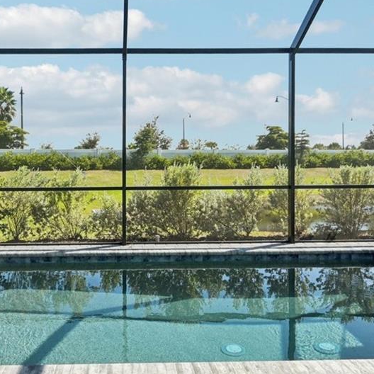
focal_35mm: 36
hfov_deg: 45.2
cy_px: 175
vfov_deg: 46.0
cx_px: 120
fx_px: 440
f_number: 8
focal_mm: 14
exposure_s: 1/1000
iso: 400
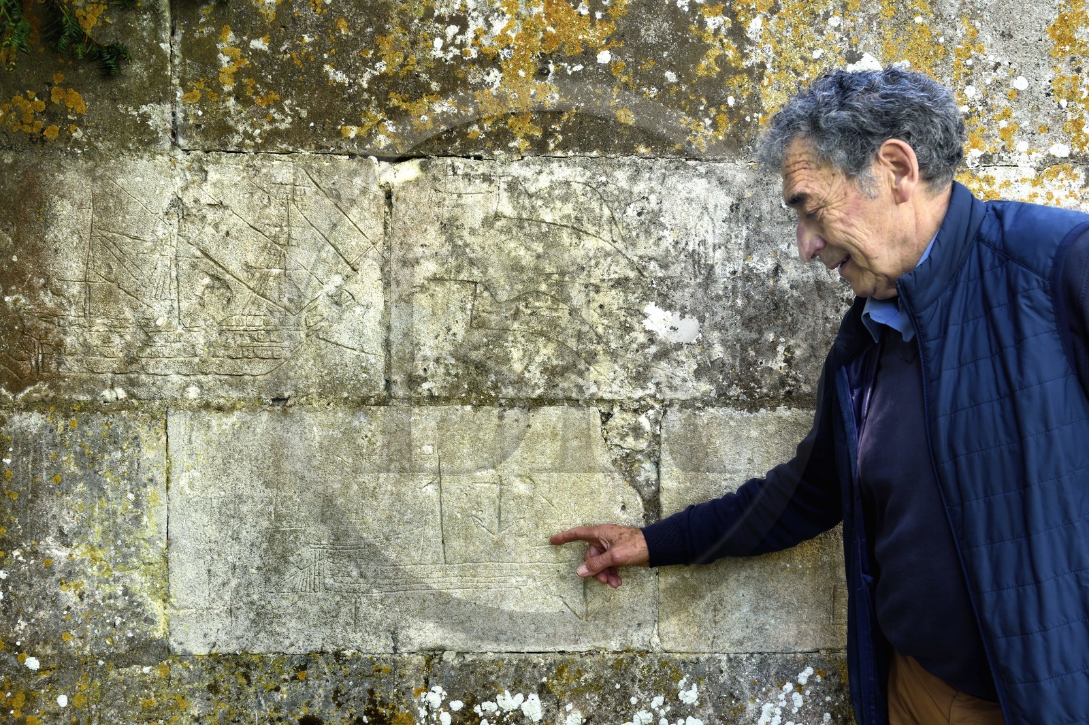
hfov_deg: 50.7
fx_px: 1149
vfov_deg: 35.0
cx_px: 544
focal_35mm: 38
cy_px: 362
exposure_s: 1/60
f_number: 7.1
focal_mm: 38
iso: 500
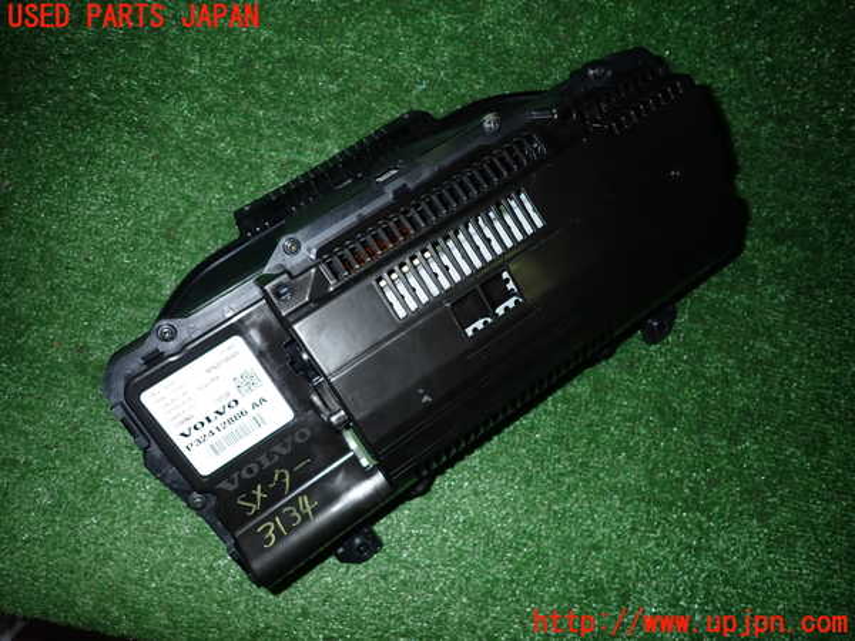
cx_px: 428
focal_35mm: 25
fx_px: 617
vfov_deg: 54.9
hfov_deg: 69.4
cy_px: 320
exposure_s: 1/30
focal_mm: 4.5
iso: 200
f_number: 5.6
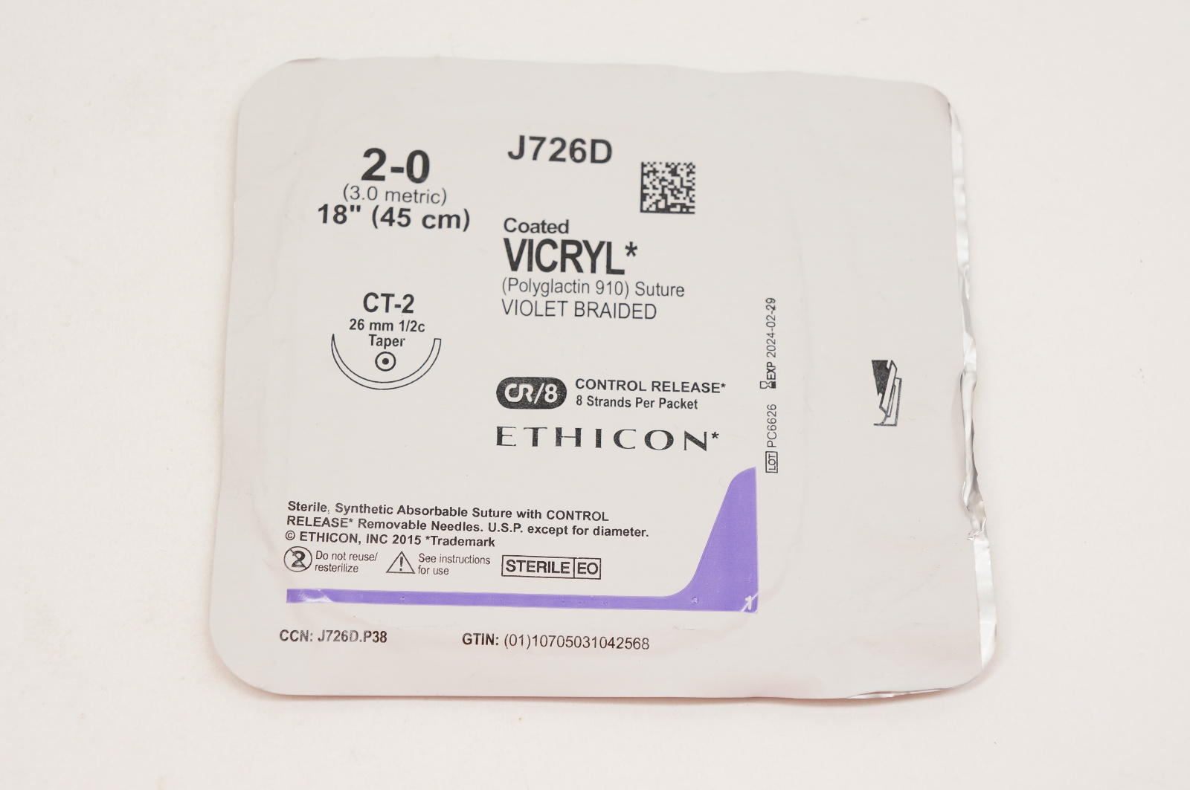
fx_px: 2229
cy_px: 395
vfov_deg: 20.1
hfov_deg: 29.9
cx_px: 595
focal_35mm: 68
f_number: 7.1
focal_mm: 45
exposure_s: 1/60
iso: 400
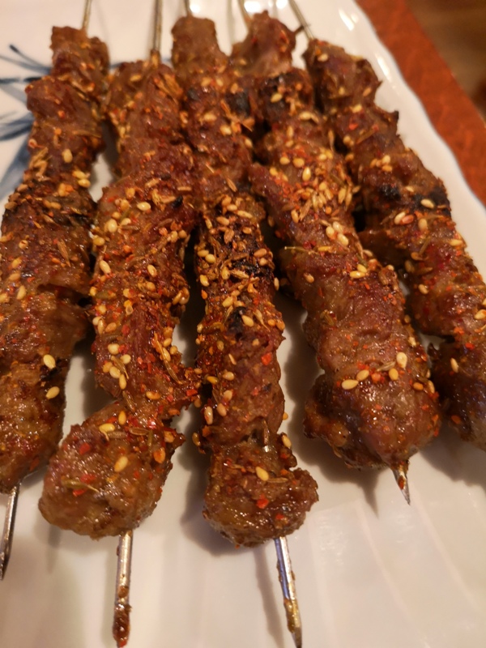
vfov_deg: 65.3
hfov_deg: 51.4
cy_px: 324
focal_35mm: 27
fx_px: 505
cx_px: 243
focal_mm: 3.95
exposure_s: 1/20
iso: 640
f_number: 1.8
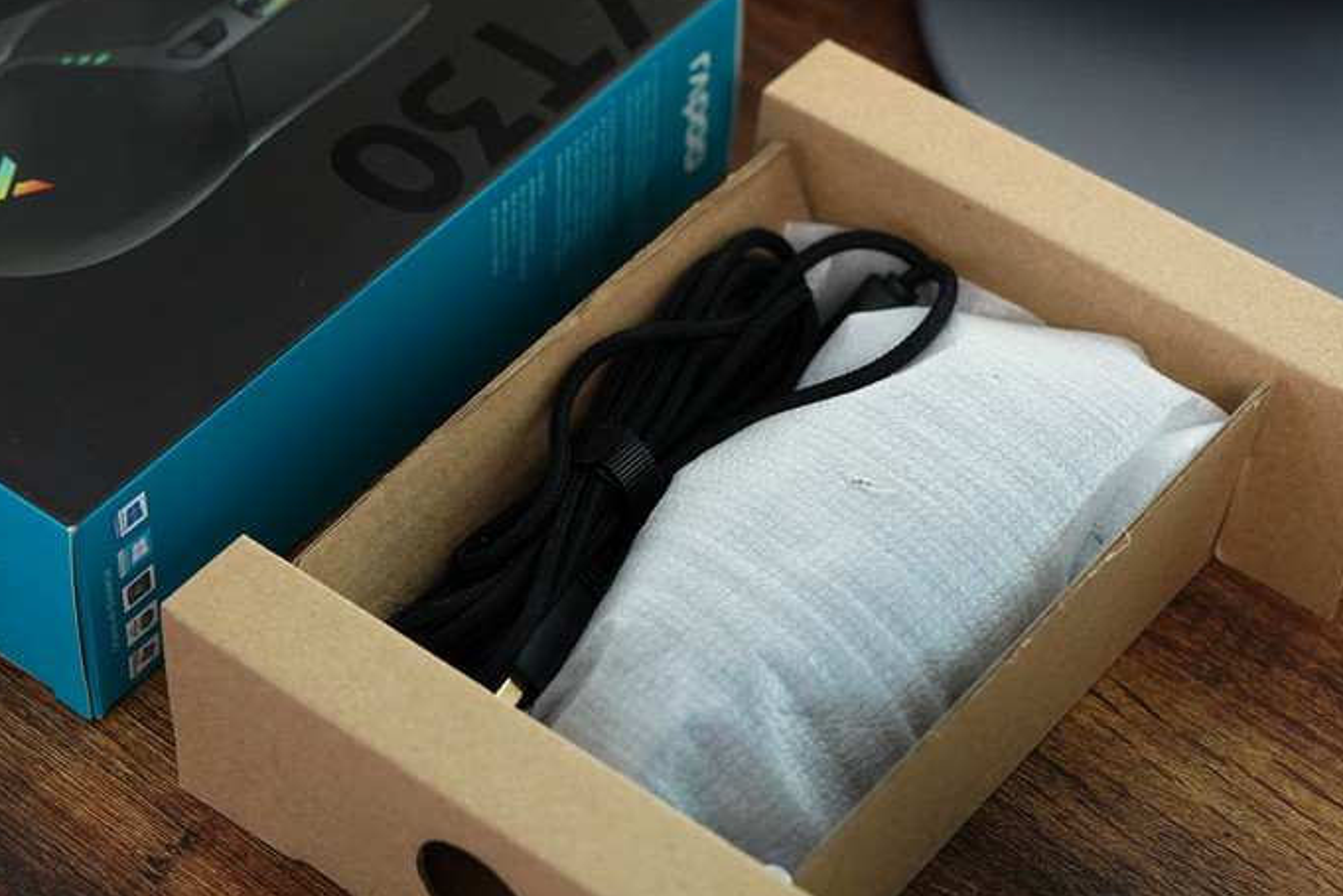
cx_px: 402
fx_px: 3506
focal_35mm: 94
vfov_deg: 14.5
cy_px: 354
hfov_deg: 21.6
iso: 1600
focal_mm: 50
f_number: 3.5
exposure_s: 1/50
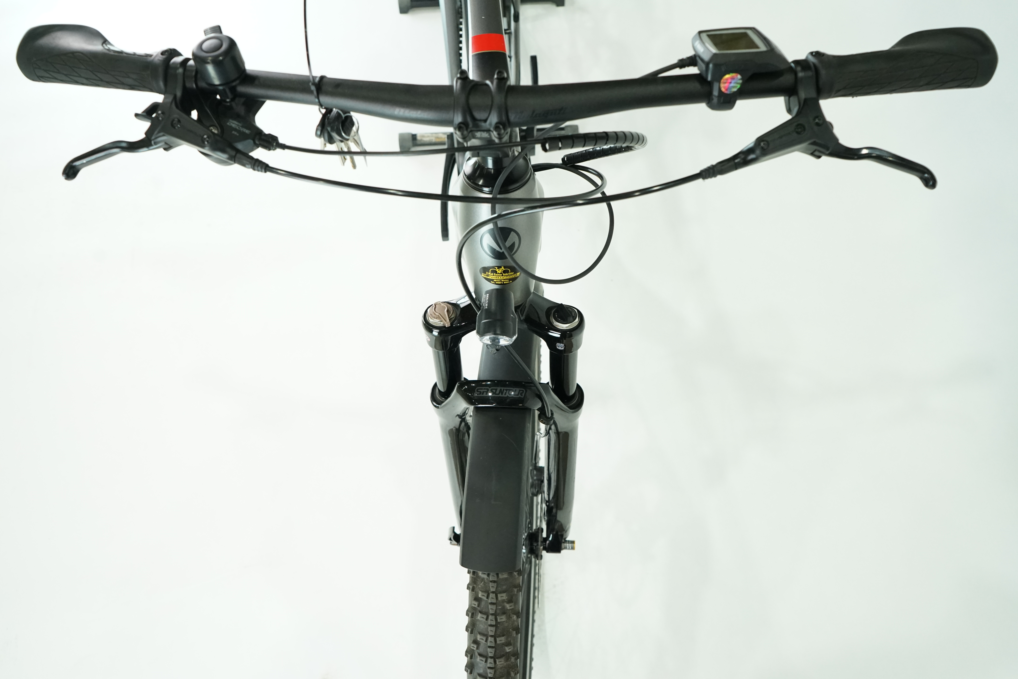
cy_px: 340
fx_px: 820
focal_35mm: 29
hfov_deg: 63.7
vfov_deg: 45.0
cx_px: 509
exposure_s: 1/200
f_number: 5.6
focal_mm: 29
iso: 2500
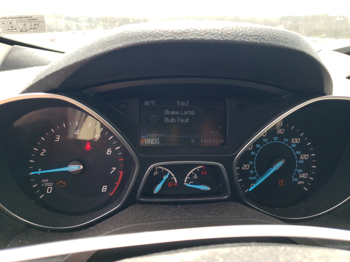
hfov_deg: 67.3
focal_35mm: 26
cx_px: 175
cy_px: 131
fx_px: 263
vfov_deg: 53.1
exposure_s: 1/323
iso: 50
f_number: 1.5
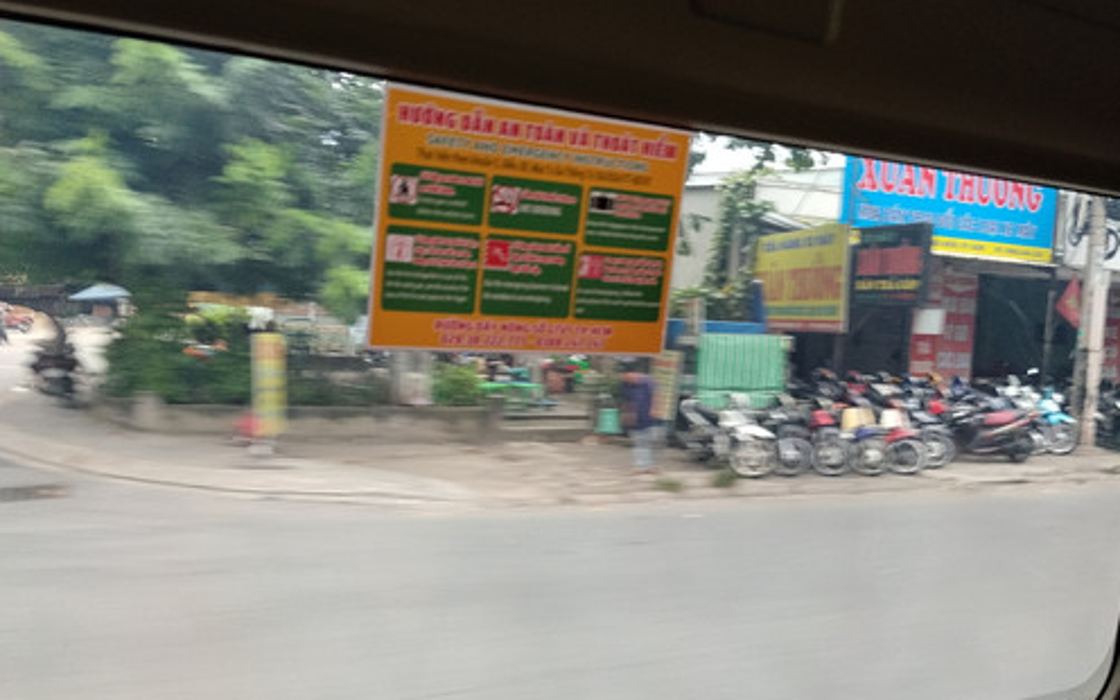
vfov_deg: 40.6
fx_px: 946
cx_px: 562
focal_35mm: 31
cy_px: 380
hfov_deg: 61.2
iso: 160
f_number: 1.8
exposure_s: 1/33.3
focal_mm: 4.22
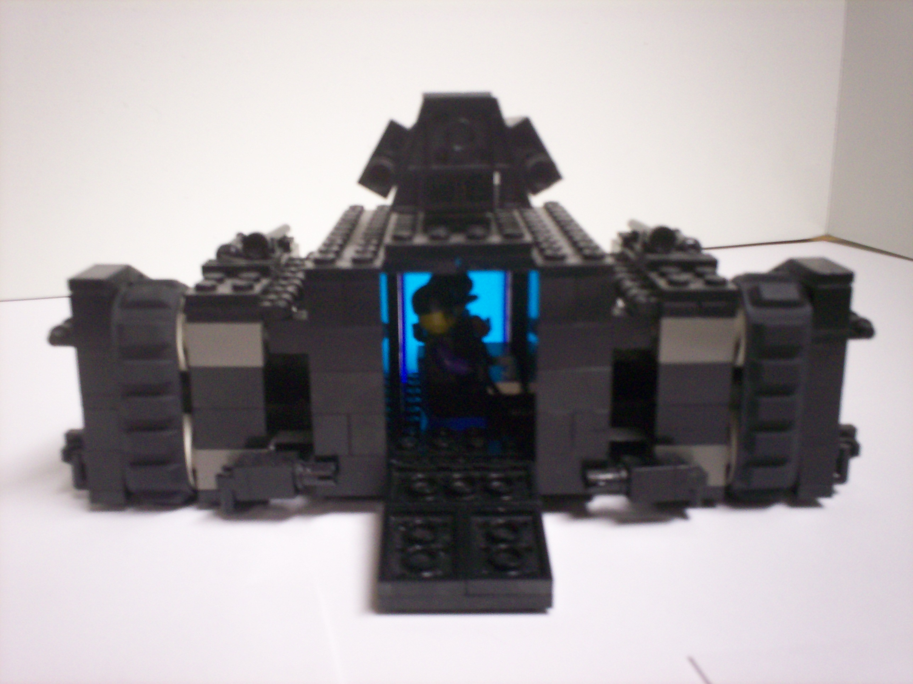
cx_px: 456
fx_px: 950
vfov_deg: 39.7
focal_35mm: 36
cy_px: 342
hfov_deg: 51.4
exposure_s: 1/8
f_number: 4.5
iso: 200
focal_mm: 6
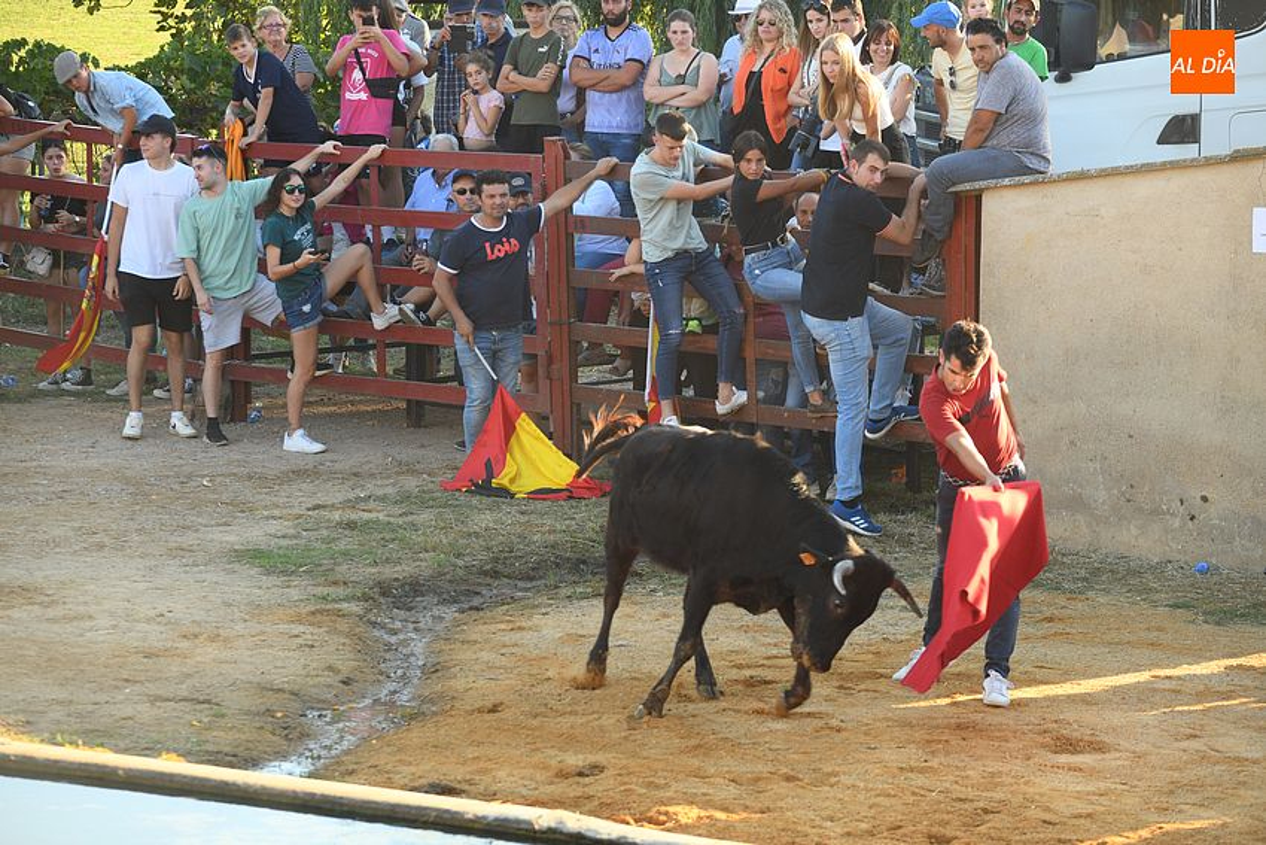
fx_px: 4748
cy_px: 422
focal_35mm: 135
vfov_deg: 10.2
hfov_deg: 15.2
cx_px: 633
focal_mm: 135
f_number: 5
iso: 500
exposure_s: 1/320
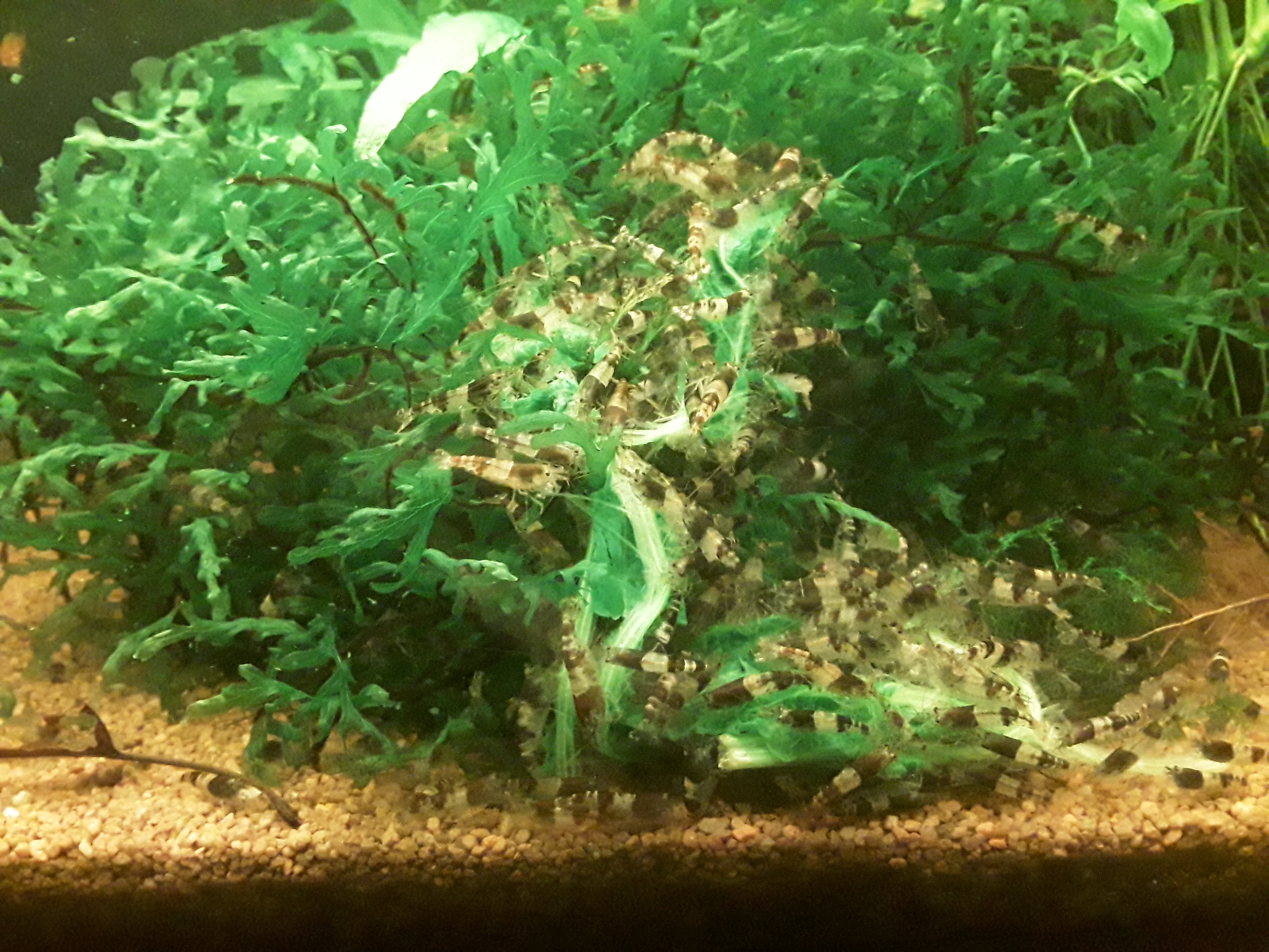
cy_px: 476
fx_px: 990
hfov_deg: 65.3
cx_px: 634
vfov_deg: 51.4
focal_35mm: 27
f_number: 1.9
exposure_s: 1/17
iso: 1000
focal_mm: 2.91
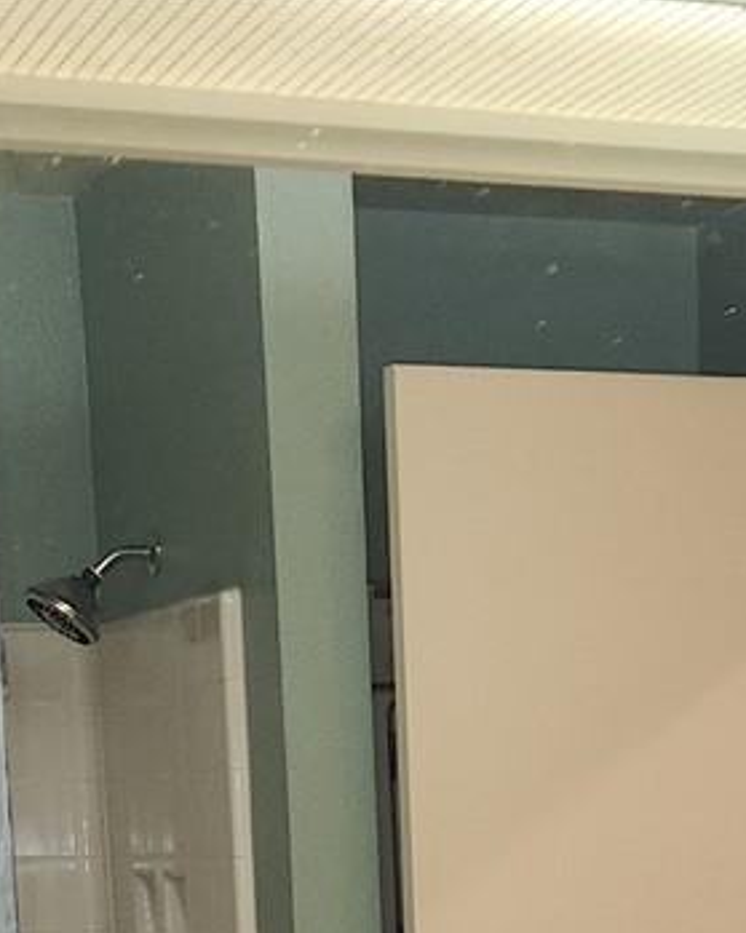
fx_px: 2844
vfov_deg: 17.1
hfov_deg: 14.9
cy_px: 1326
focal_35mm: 103
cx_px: 575
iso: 80
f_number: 1.8
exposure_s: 1/60
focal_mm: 5.4
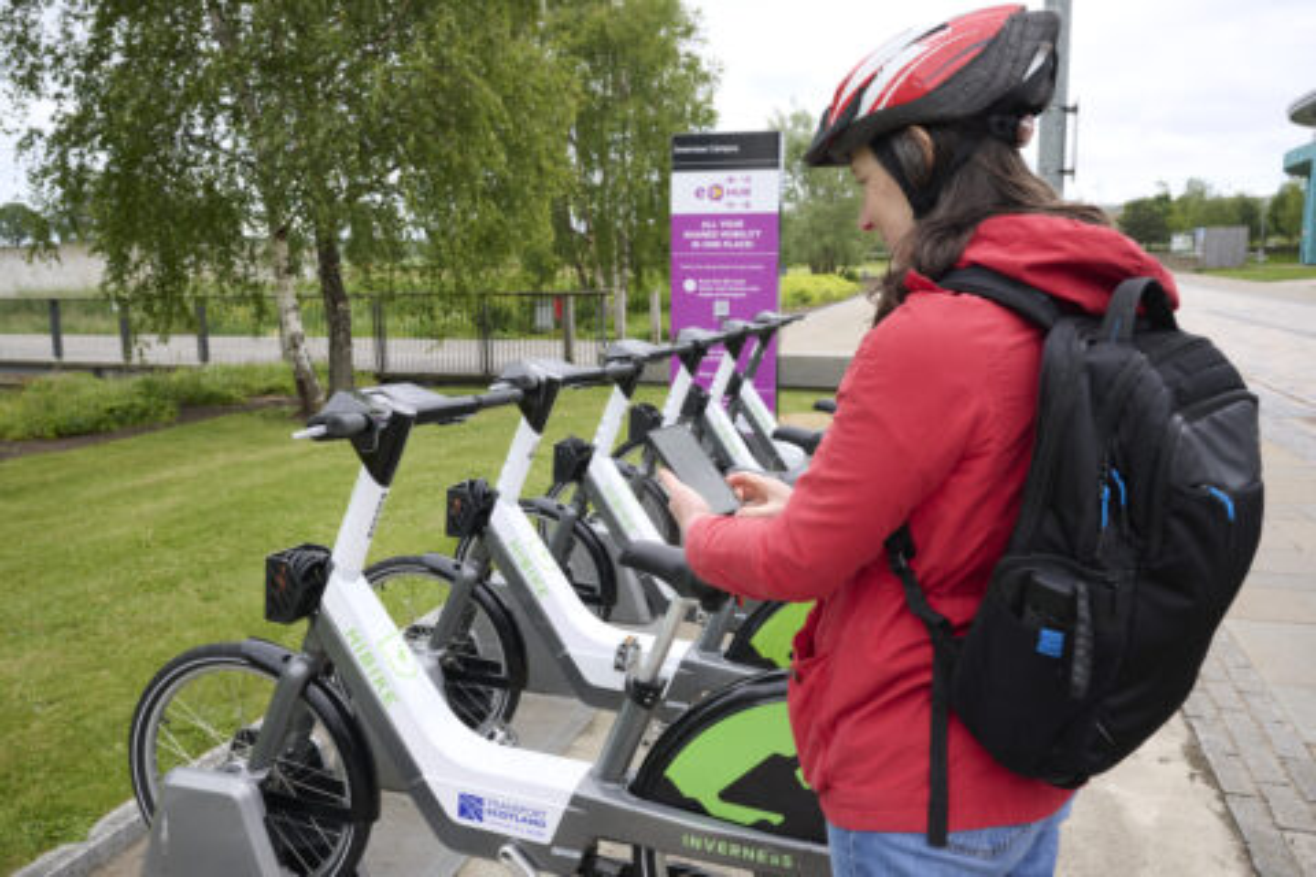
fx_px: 1078
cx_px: 658
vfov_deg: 44.3
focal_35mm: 30
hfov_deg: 62.8
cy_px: 438
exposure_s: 1/800
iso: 800
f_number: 7.1
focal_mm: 29.5
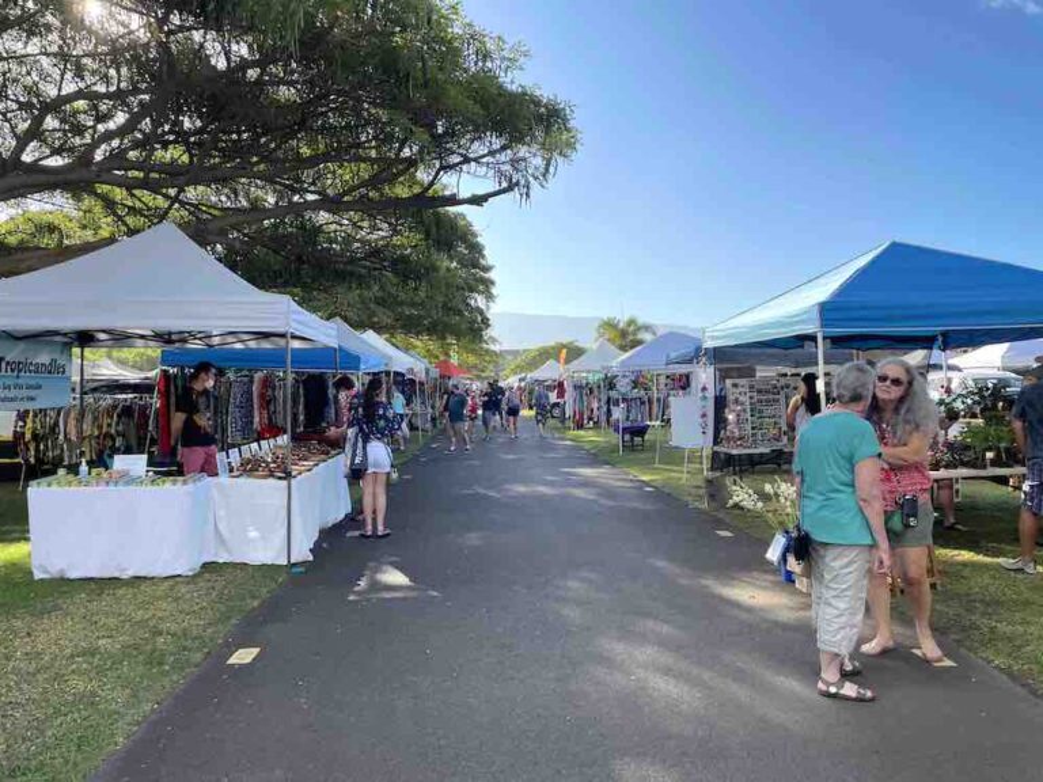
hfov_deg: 67.3
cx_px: 522
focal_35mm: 26
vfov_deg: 53.1
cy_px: 391
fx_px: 783
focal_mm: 4.2
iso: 32
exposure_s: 1/1335
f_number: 1.6
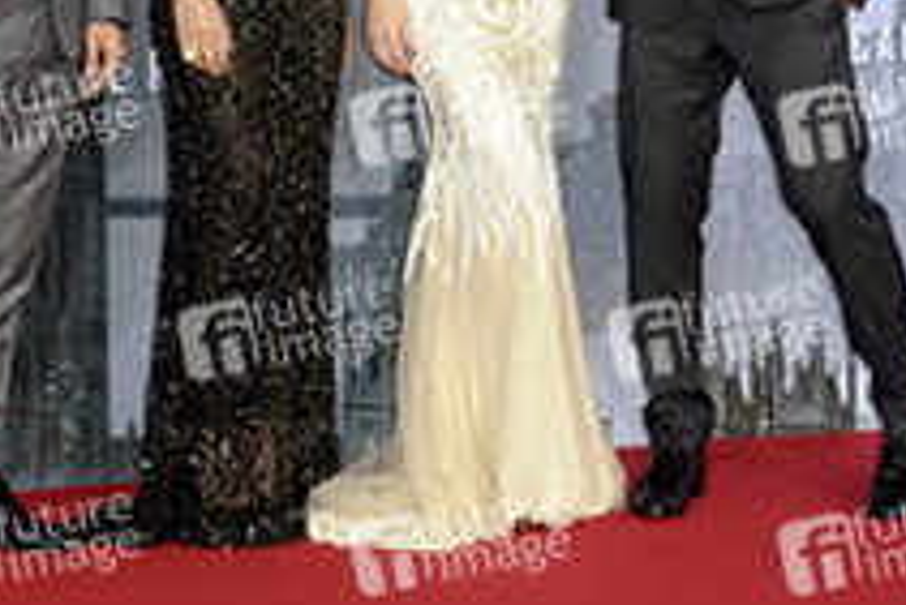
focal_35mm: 175
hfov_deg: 11.7
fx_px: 4407
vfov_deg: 7.8
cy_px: 9
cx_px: 344
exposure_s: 1/160
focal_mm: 82
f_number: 6.3
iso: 800
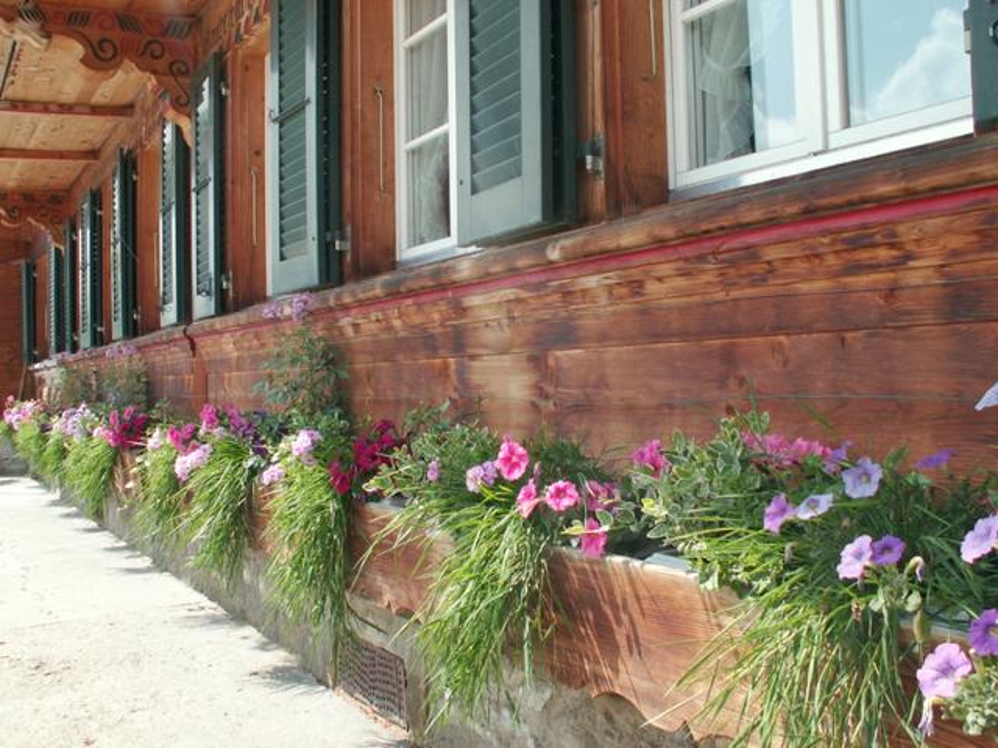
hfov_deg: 52.6
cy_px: 374
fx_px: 1009
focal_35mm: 35
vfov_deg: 40.7
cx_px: 499
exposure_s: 1/320
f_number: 2.8
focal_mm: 5.86
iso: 50
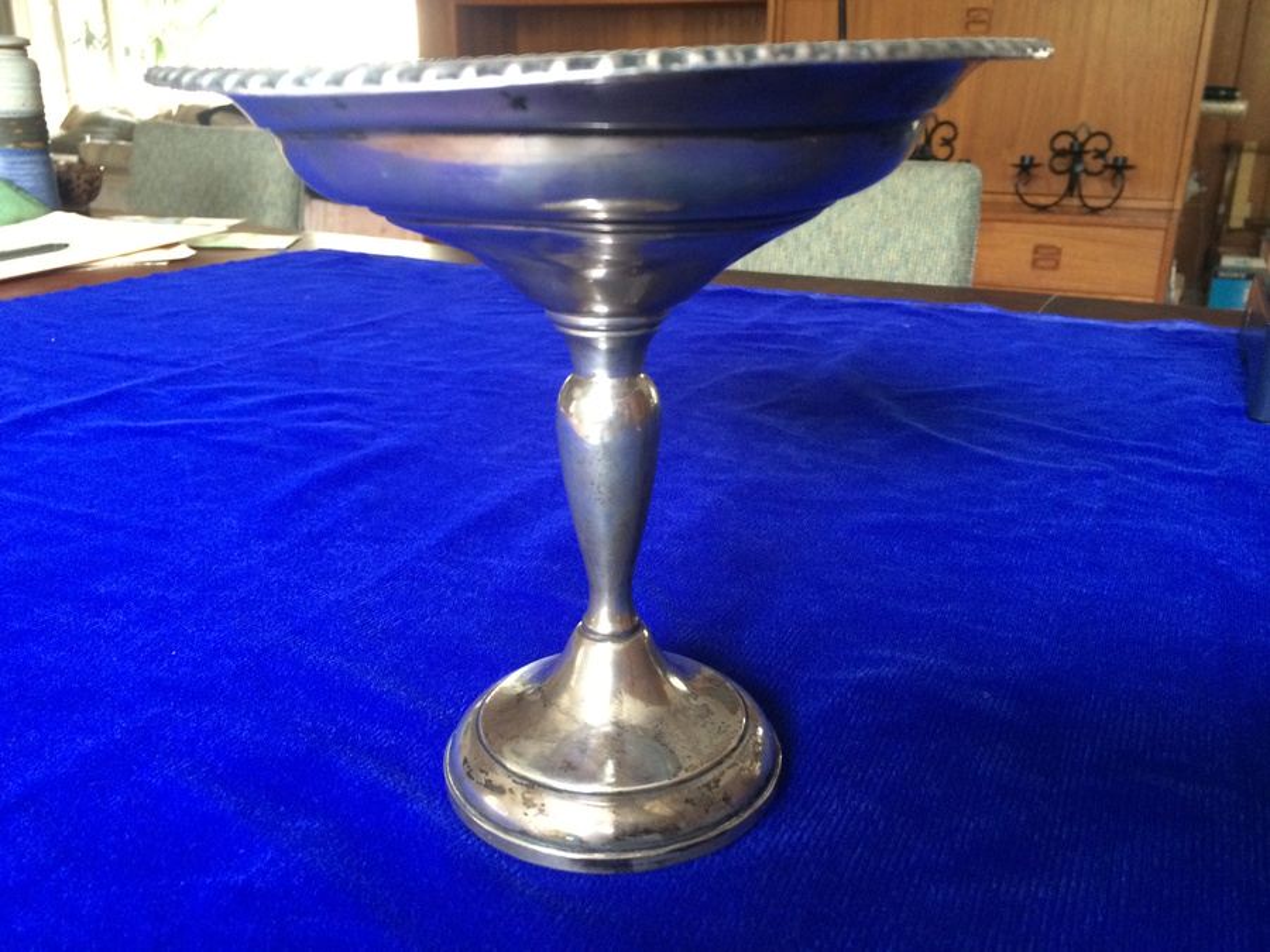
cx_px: 635
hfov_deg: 60.0
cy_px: 476
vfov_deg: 46.8
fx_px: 1101
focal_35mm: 30
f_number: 2.2
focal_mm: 4.12
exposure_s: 1/30
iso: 250
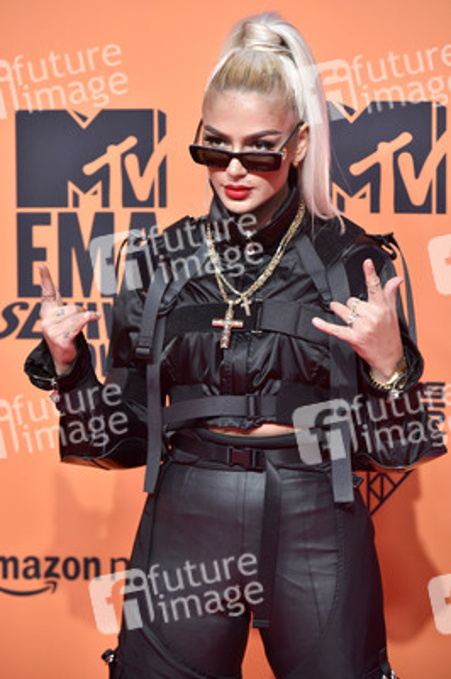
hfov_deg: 9.4
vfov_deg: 14.2
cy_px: 340
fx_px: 2729
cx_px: 226
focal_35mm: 145
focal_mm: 145
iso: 2000
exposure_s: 1/250
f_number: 3.5
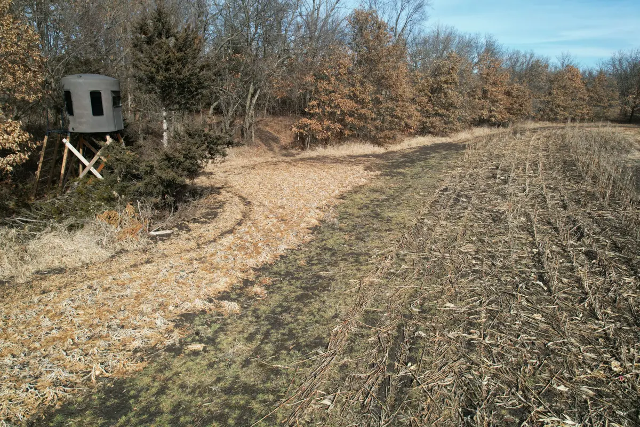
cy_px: 214
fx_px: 391
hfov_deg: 78.6
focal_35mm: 22
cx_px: 320
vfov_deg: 57.2
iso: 100
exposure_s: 1/1250
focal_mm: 8.38
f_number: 2.8
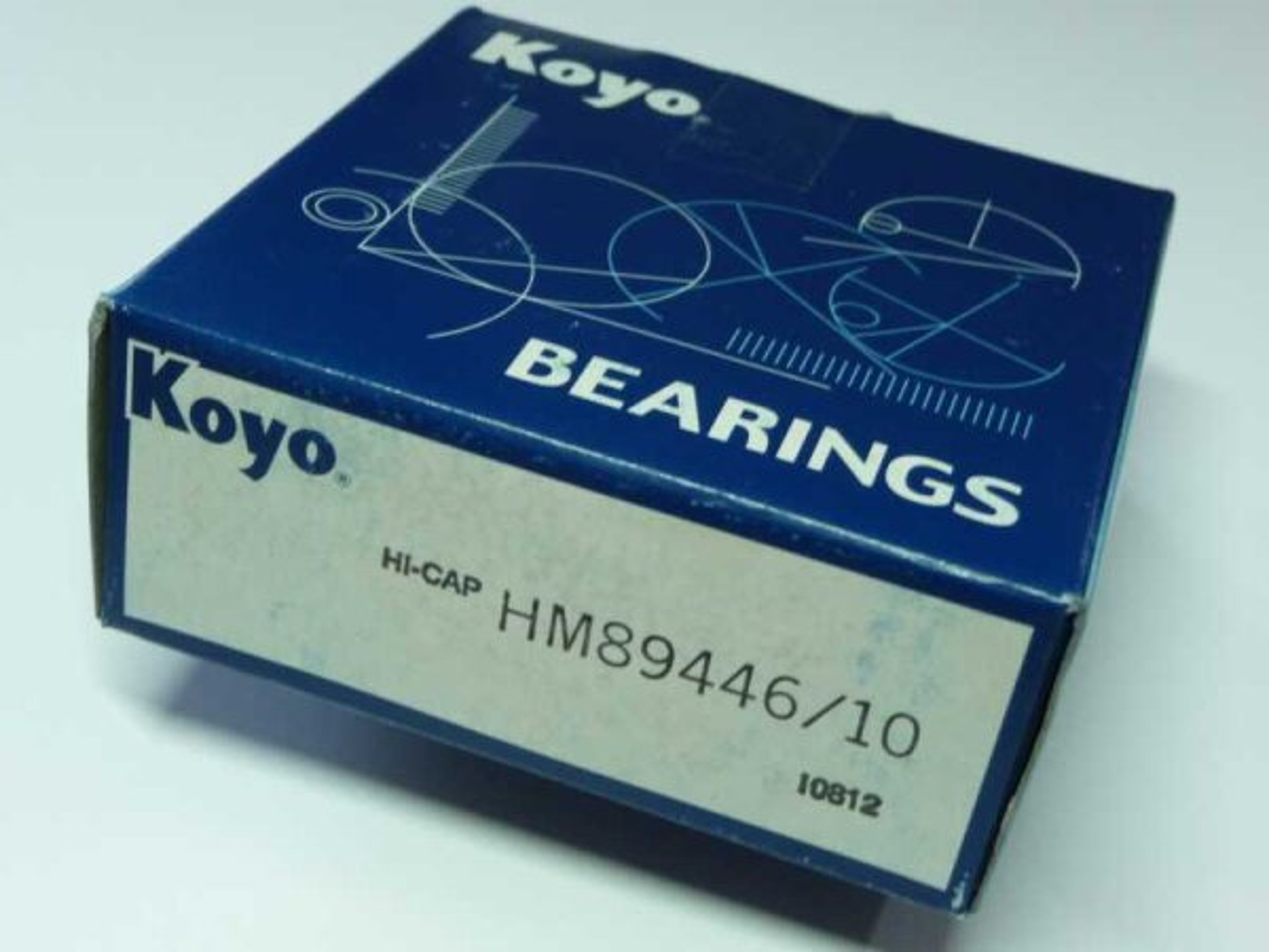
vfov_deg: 25.2
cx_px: 634
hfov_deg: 33.2
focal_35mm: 58
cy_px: 476
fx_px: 2126
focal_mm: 9.8
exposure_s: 1/40
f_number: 4.4
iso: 125
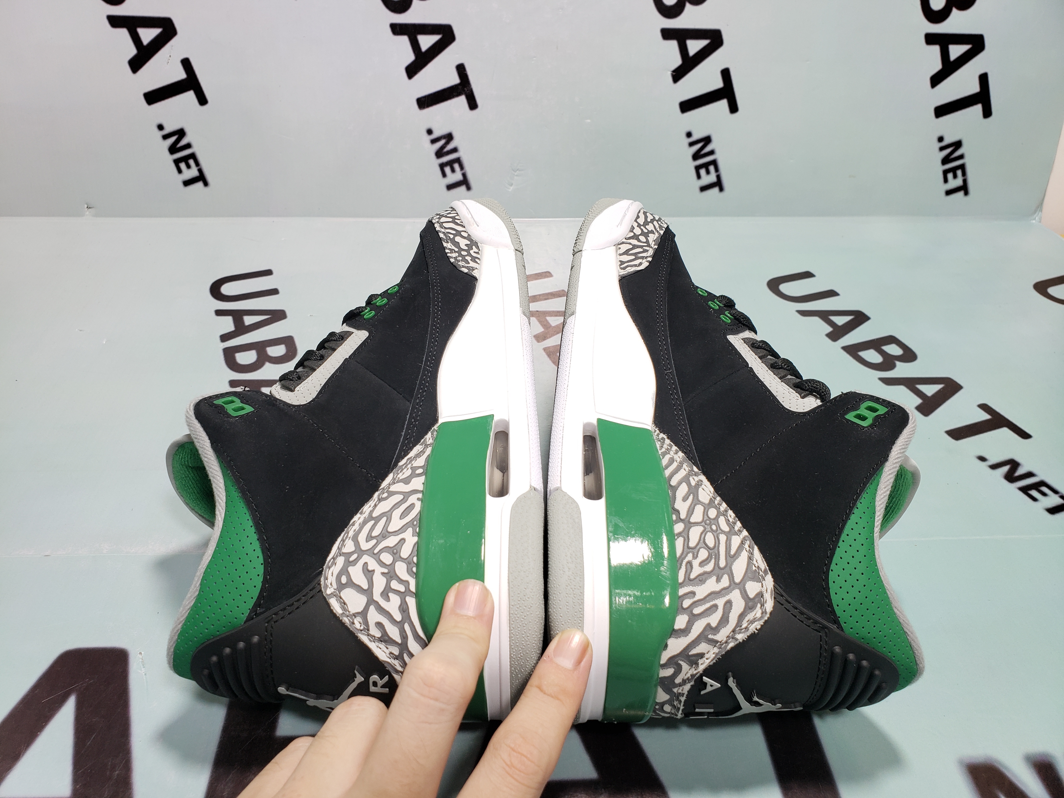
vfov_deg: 53.1
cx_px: 532
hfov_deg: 67.3
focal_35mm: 26
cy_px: 399
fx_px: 799
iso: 100
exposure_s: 1/50
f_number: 2.4
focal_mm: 4.3
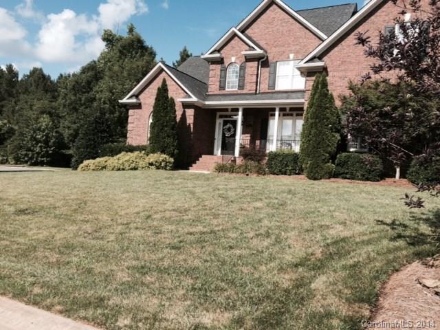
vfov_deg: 46.8
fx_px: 381
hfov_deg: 60.0
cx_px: 220
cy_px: 165
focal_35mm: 30
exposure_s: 1/1786
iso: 32
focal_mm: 4.12
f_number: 2.2
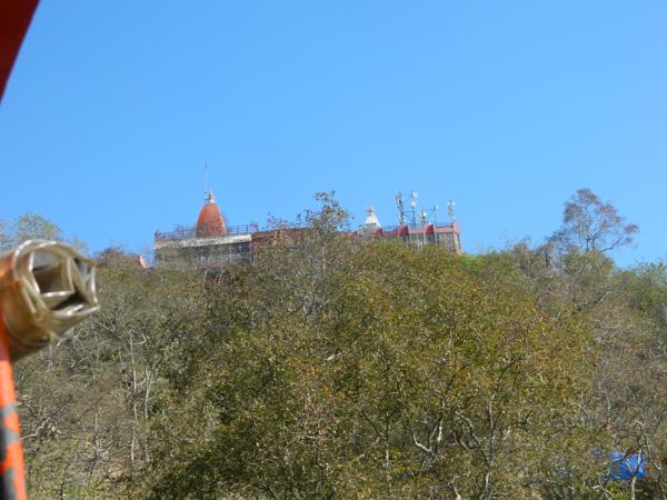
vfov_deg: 25.7
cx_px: 334
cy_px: 250
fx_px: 1098
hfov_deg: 33.8
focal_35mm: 57
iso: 80
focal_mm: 10.2
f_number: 3.8
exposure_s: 1/500
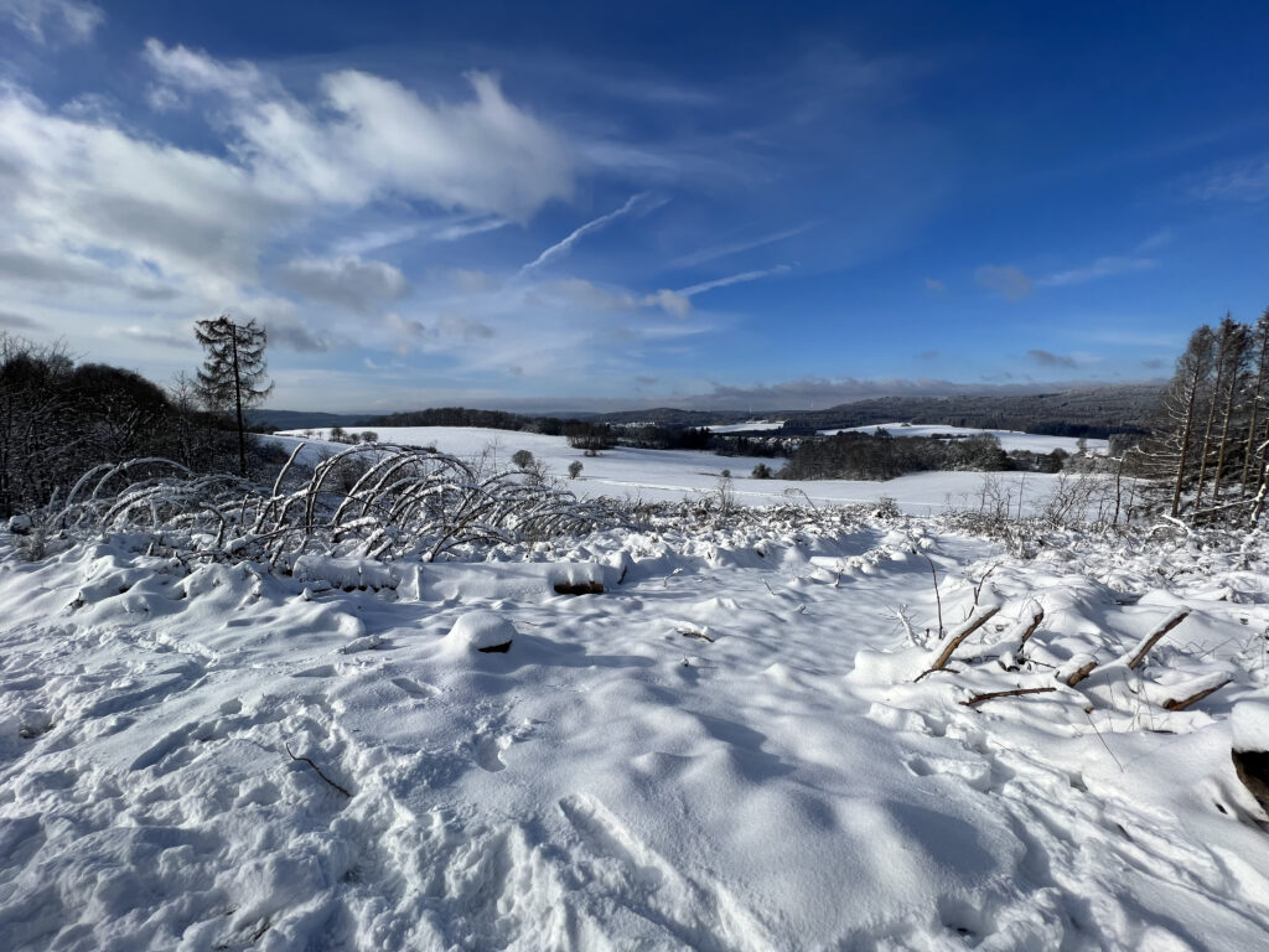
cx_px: 634
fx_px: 477
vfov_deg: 89.9
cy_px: 476
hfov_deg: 106.2
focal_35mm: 13
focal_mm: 1.57
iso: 32
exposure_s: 1/3650
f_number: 1.8
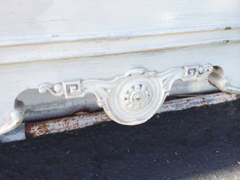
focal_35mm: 30
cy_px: 90
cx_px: 120
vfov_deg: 46.8
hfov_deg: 60.0
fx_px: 208
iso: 32
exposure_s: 1/507
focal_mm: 4.12
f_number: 2.2
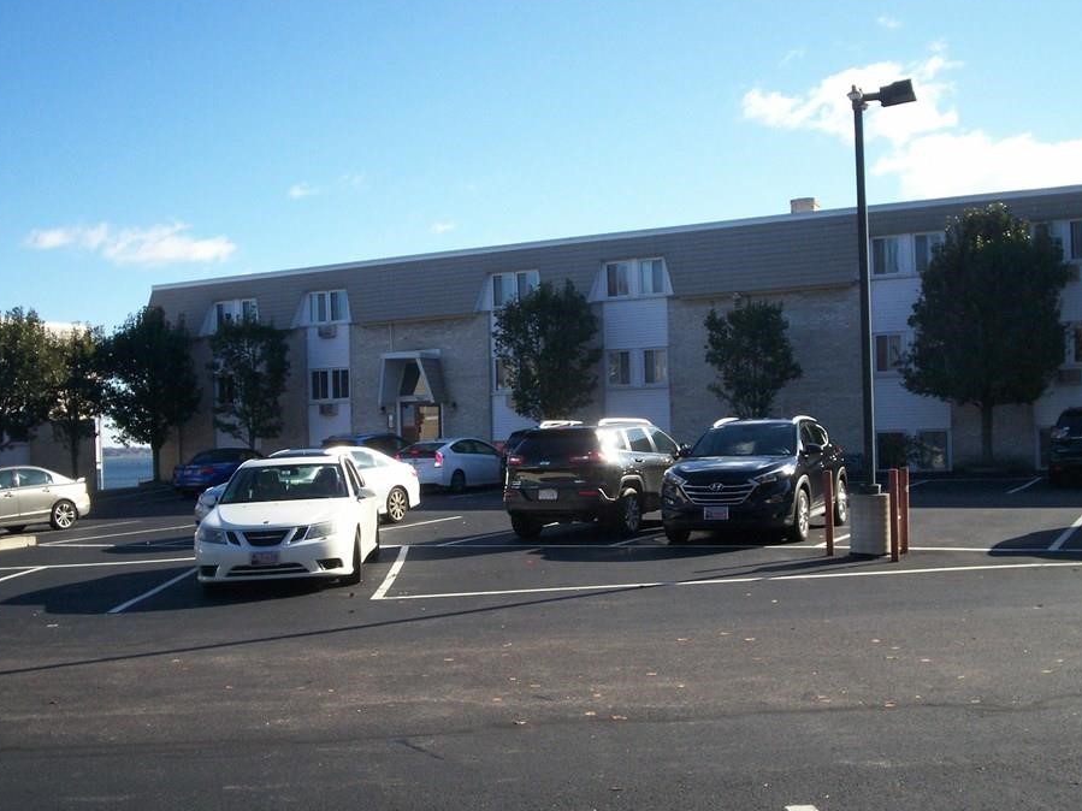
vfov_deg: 35.1
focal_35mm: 41
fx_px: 1281
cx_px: 560
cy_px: 445
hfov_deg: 45.8
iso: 100
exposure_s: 1/415
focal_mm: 5.9
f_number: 4.5
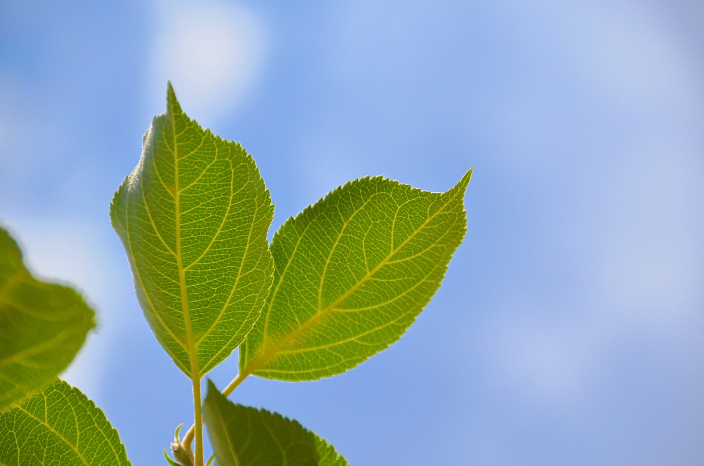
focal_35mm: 300
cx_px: 352
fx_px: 5853
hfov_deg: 6.9
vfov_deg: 4.6
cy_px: 233
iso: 320
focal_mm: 200
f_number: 5.6
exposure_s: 1/2000
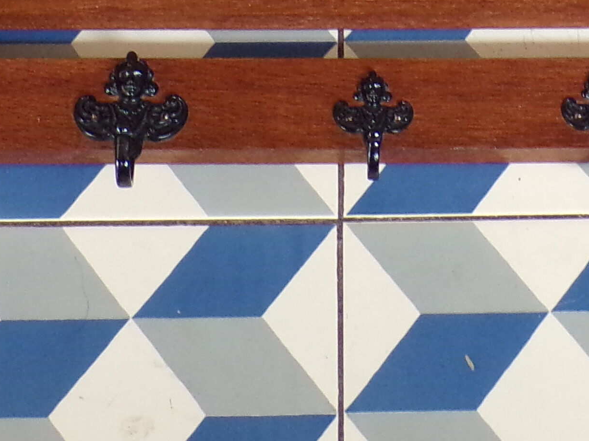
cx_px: 501
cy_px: -222
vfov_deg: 10.3
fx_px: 2365
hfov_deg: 14.1
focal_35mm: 139
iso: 200
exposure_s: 1/18
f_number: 3.3
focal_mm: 6.6
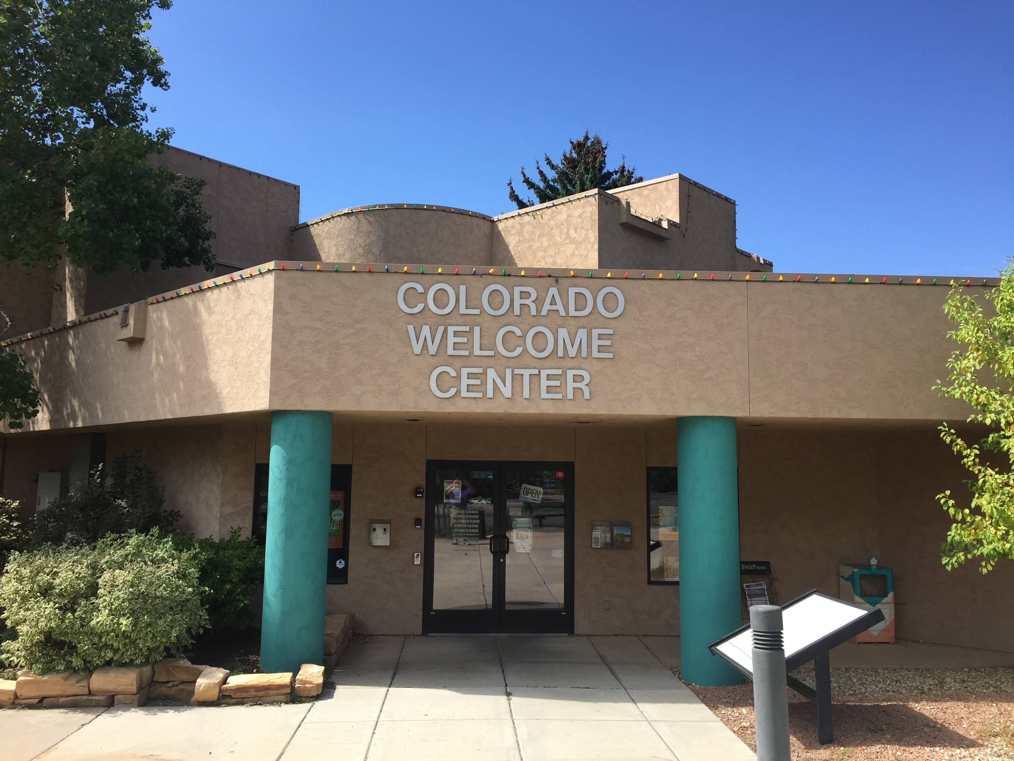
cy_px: 380
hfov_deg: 61.7
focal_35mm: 29
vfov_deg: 48.2
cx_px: 507
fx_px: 849
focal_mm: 4.15
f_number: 2.2
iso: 32
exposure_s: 1/1099
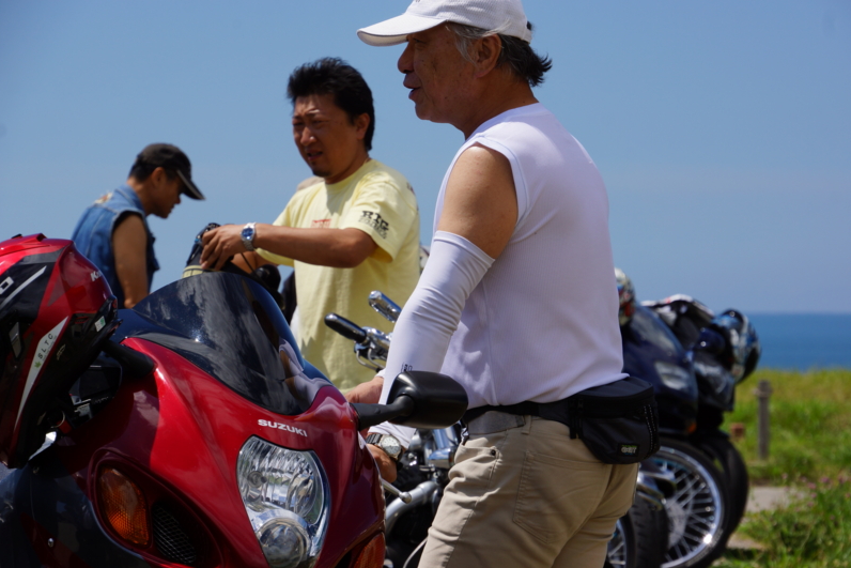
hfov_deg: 9.4
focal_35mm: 220
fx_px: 5201
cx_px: 427
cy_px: 284
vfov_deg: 6.2
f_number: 11
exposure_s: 1/320
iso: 100
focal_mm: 146
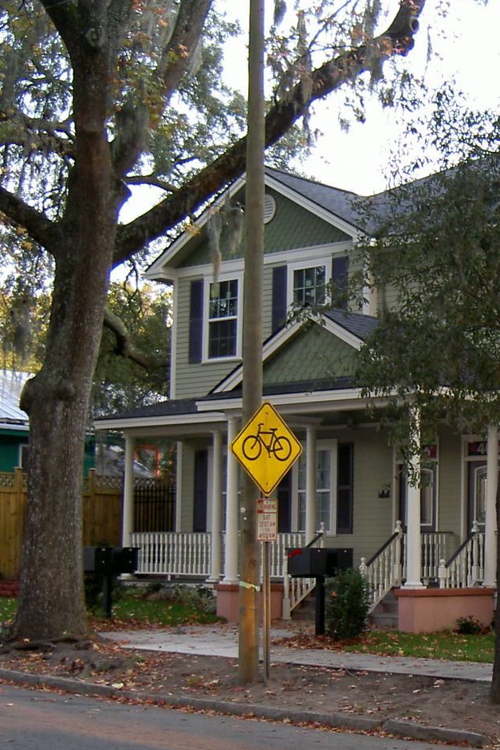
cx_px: 506
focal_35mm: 69
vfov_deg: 29.2
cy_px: 450
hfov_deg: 19.1
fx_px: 1438
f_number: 2.8
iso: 100
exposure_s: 1/59.5
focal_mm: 8
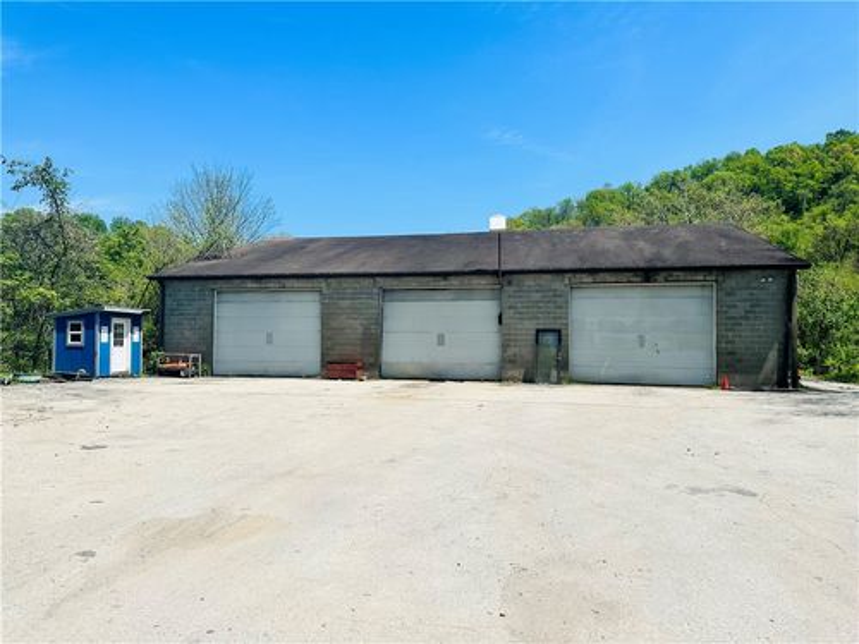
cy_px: 322
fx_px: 596
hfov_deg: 71.6
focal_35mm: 24
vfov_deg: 56.8
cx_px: 430
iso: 80
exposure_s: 1/6211
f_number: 1.78
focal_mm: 6.86
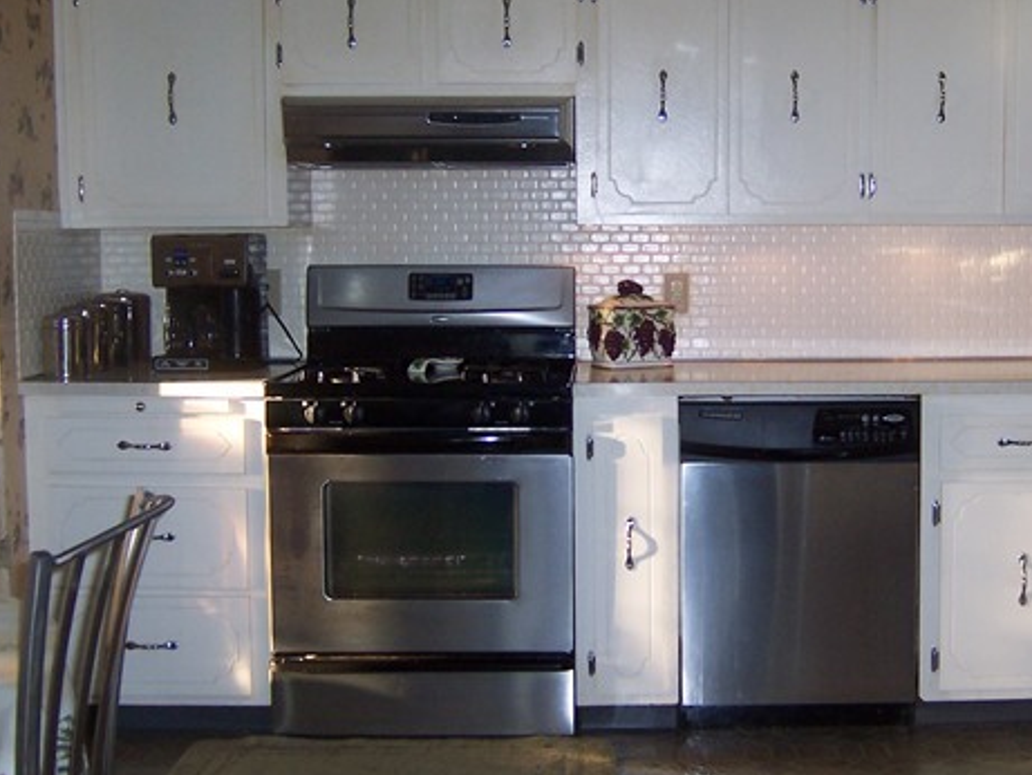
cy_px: 314
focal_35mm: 50
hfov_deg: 37.8
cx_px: 681
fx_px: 1491
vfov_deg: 29.1
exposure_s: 1/60
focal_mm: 5.6
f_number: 2.8
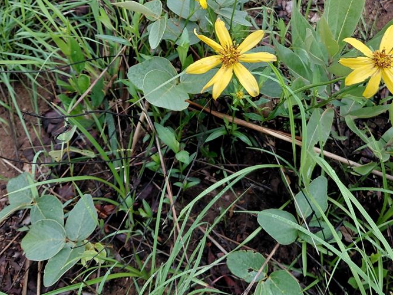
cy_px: 72
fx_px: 443
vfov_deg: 35.9
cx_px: 257
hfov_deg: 47.2
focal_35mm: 39
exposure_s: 1/379
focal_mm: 4.69
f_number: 1.8
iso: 50
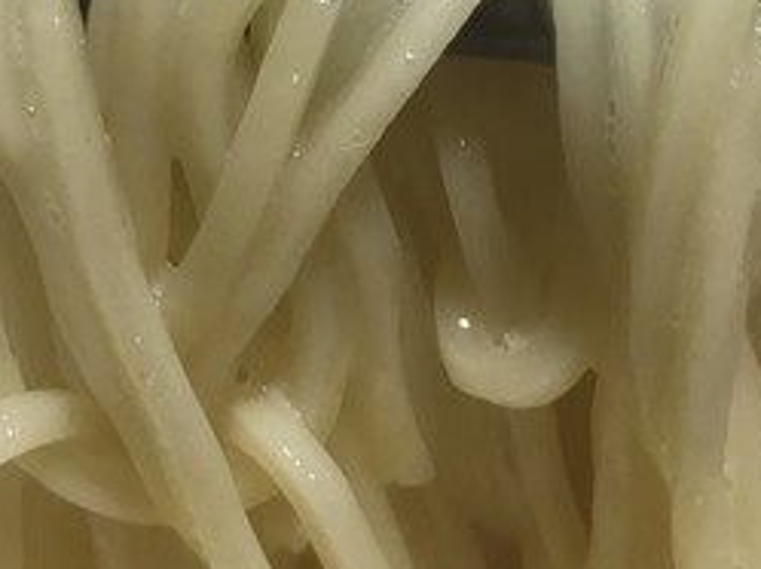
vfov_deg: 17.5
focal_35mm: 84
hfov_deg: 23.3
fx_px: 1844
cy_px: 205
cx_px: 461
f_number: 2.2
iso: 25
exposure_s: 1/30
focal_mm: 4.15
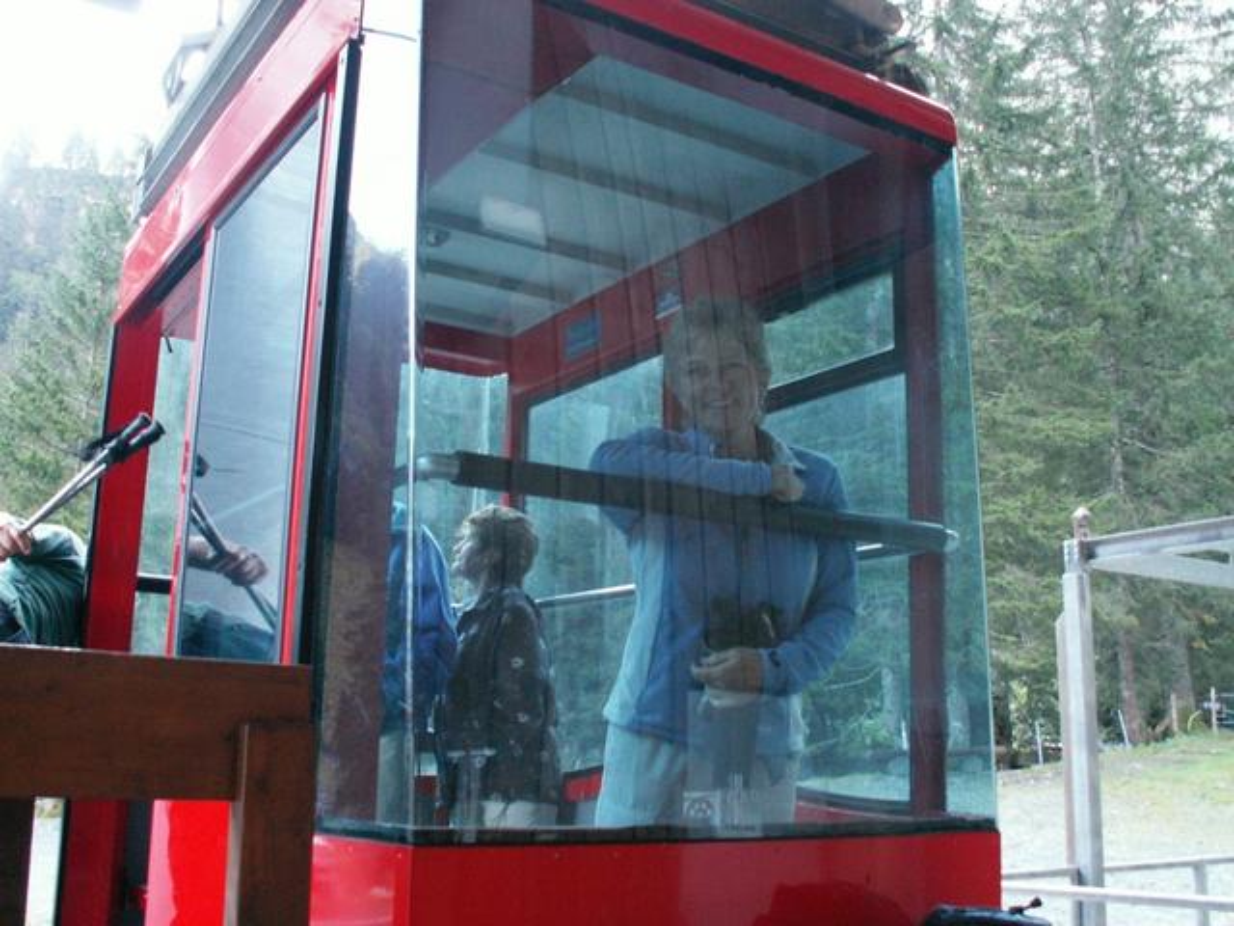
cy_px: 463
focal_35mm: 35
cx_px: 617
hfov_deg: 52.6
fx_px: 1248
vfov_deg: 40.7
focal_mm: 5.86
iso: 160
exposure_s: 1/15
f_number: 2.8
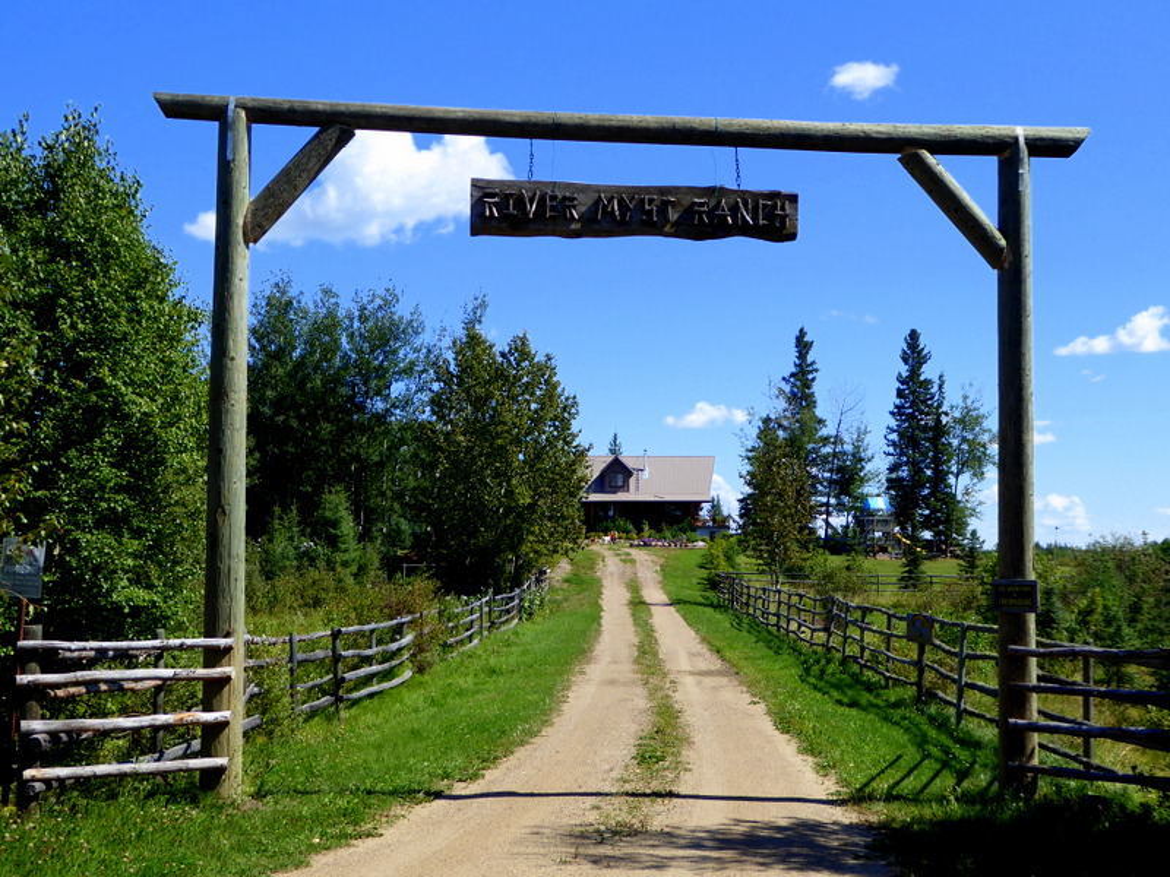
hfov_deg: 44.8
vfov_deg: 34.3
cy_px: 438
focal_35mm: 42
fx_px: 1420
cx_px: 585
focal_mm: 7.2
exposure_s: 1/500
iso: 80
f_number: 3.8
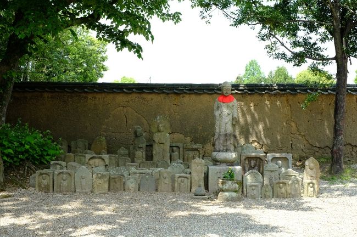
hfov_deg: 37.6
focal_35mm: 53
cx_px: 178
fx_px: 525
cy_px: 118
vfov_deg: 25.5
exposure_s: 1/85
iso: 200
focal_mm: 35
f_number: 8
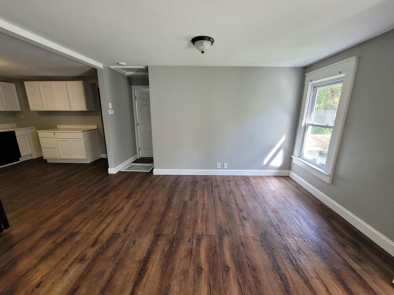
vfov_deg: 89.9
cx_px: 197
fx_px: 148
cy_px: 148
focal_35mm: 13
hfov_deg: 106.2
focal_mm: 2.2
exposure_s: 1/60
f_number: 2.2
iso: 160
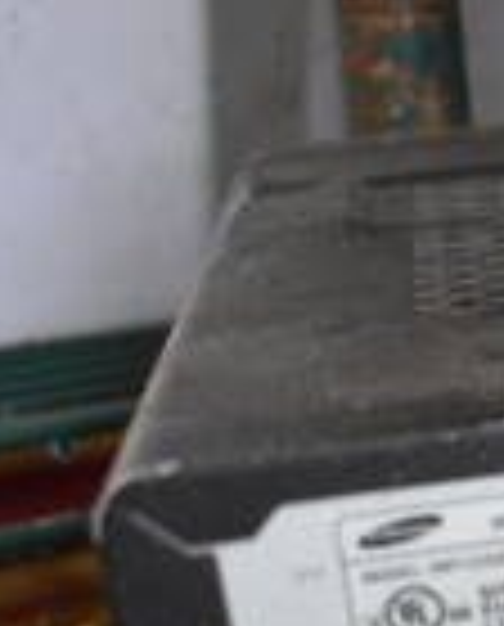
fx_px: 2061
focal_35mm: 111
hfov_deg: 11.2
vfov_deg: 17.0
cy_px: 590
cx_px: 1282
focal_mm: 18
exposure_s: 1/125
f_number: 3.5
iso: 2200
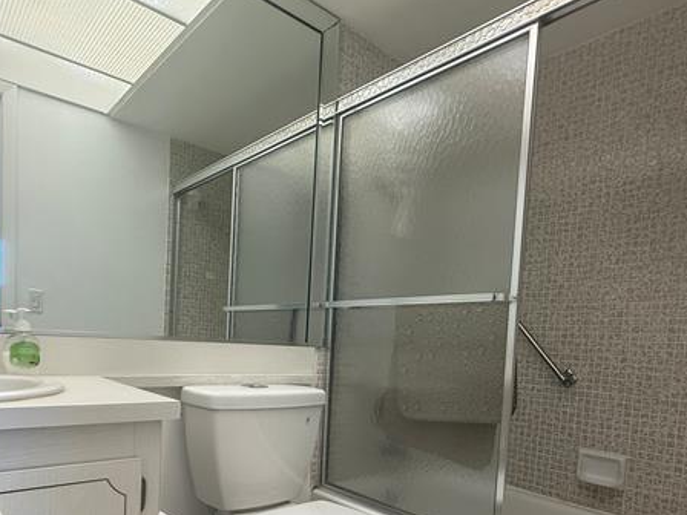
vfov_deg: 52.7
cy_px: 380
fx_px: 496
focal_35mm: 25
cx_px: 330
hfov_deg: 69.4
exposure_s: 1/120
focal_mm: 2.22
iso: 125
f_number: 2.2
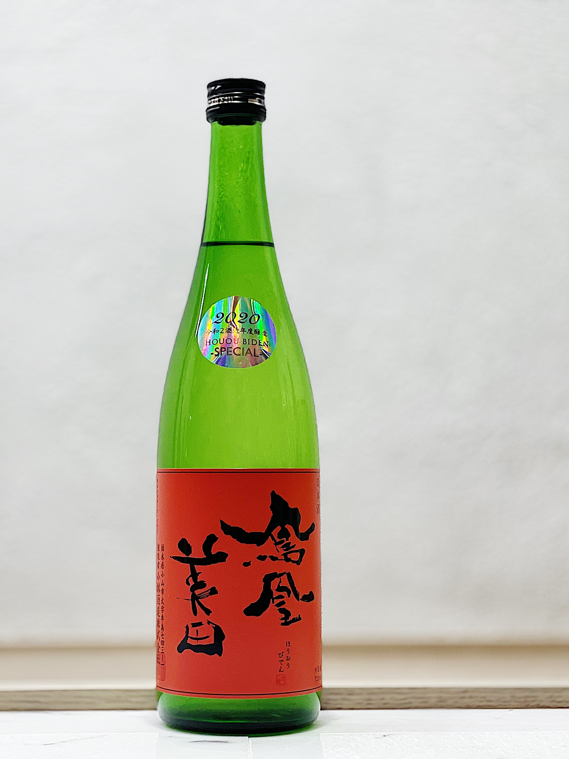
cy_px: 382
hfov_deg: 21.0
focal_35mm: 70
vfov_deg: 27.8
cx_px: 227
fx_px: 1534
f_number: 2
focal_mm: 6
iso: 64
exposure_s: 1/100
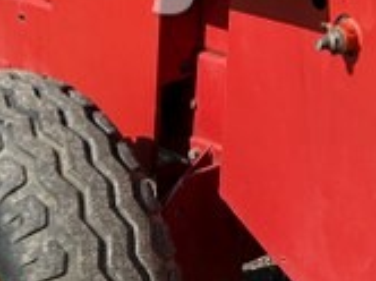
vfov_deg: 12.4
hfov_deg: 16.0
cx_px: 503
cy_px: -82
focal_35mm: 116
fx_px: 1258
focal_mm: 6.86
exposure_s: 1/2028
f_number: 1.78
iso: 80
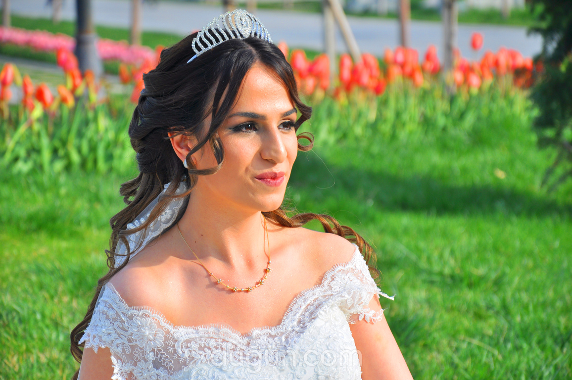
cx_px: 286
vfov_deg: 8.7
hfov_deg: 13.1
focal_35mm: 158
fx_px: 2500
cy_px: 190
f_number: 5.6
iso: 200
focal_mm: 105
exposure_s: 1/400
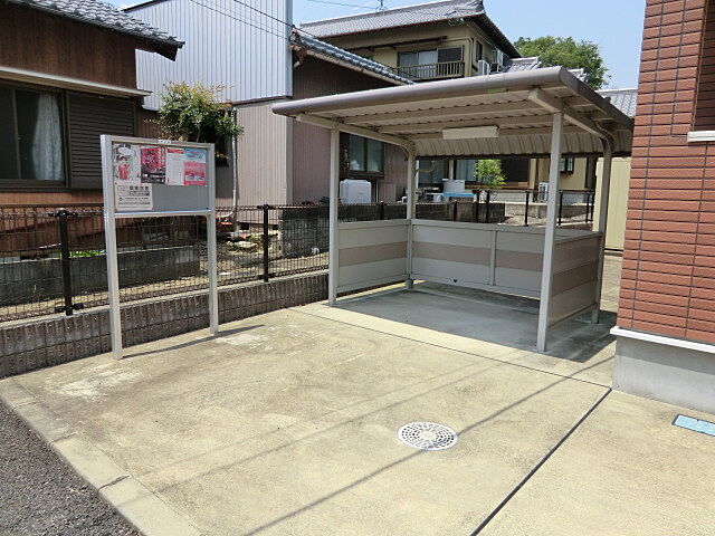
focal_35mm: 24
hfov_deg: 71.6
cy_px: 268
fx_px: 496
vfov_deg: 56.8
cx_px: 358
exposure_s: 1/1000
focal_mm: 4.3
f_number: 3.2
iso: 80
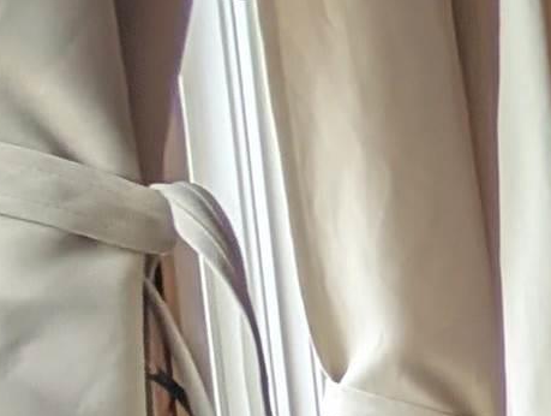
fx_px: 1276
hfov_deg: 10.6
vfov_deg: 15.8
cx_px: 1761
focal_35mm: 80
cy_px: 748
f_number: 1.7
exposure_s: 1/60
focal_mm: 2.02
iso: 63
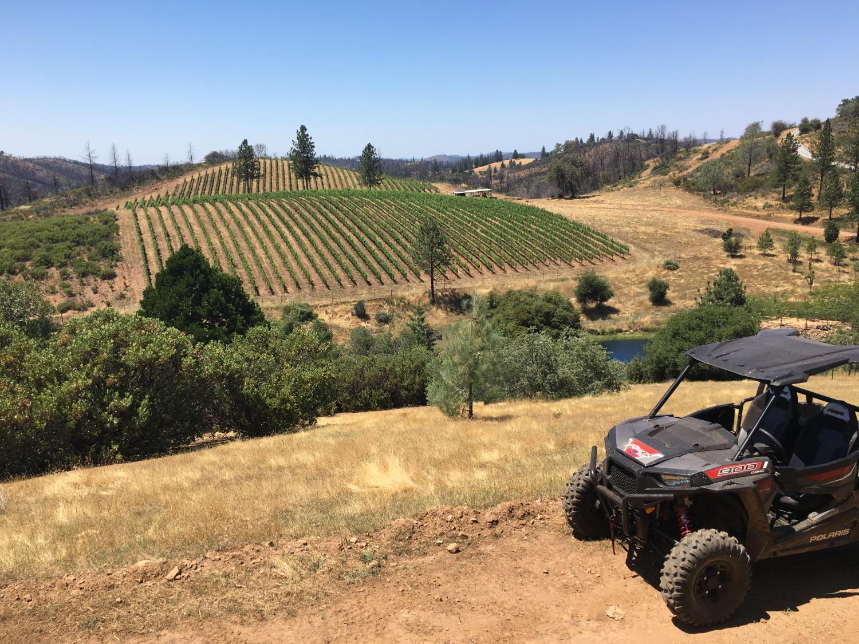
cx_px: 430
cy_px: 322
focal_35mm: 29
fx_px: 720
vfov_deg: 48.2
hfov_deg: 61.7
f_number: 2.2
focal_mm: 4.15
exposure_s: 1/1451
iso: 25
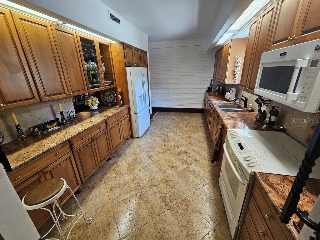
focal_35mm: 13
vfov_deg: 89.9
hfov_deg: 106.2
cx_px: 160
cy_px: 120
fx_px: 120
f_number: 2.2
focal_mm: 2.2
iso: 100
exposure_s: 1/60
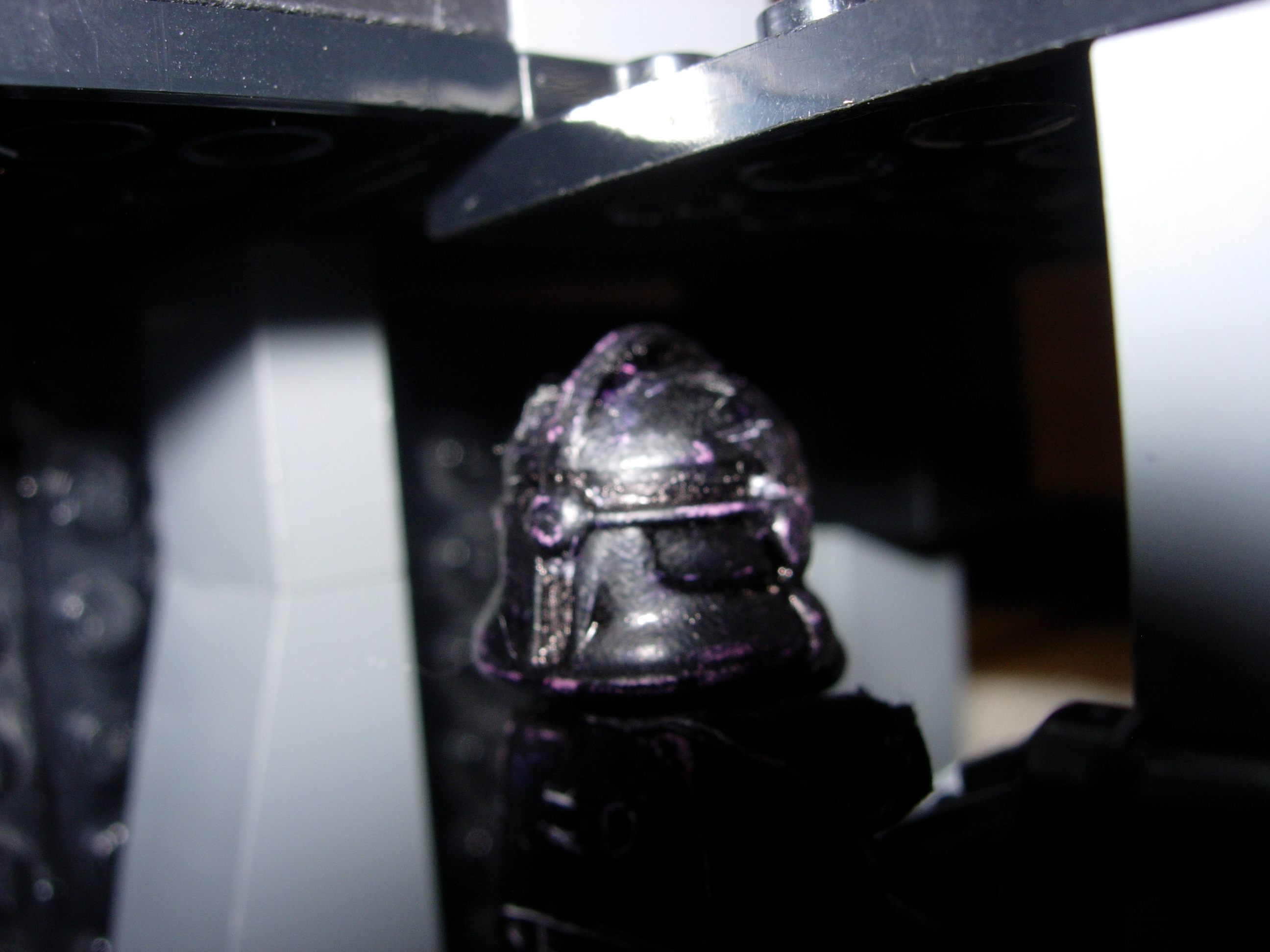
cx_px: 635
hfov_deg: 49.0
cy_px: 476
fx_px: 1394
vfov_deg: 37.7
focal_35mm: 38
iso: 79
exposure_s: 1/64
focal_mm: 7.8
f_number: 4.8
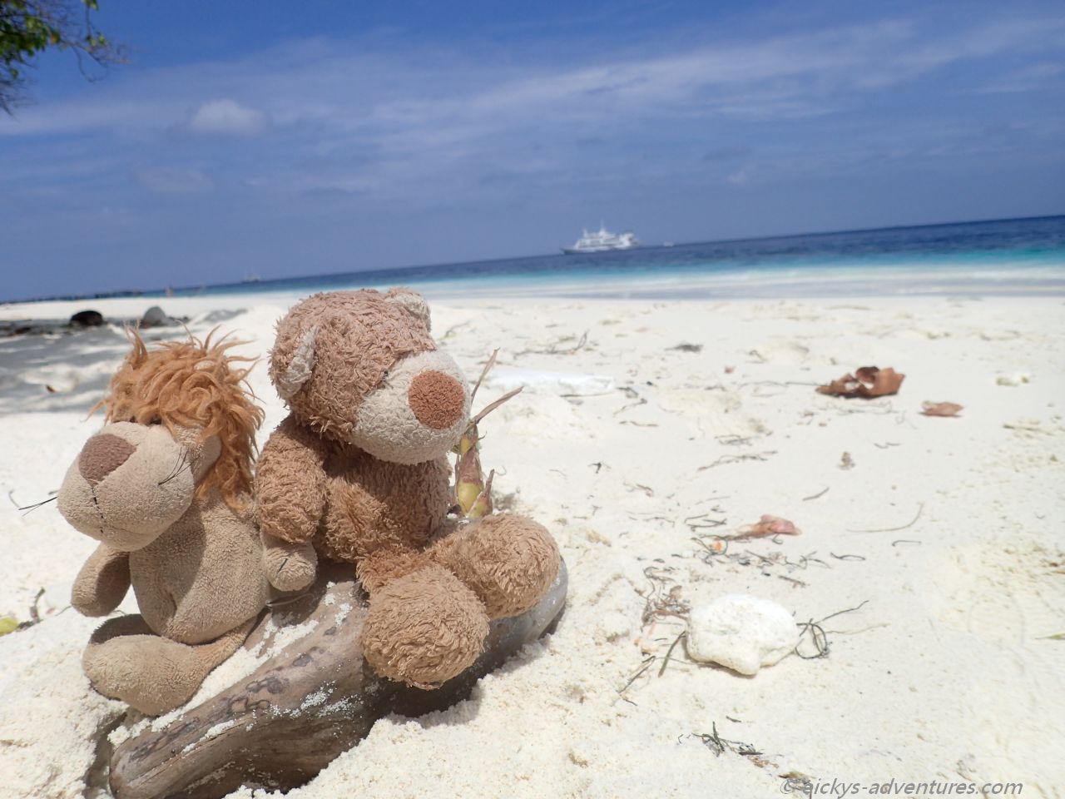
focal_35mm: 25
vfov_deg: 54.9
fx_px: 769
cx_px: 532
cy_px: 400
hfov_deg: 69.4
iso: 100
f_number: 8
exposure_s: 1/400
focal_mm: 4.5
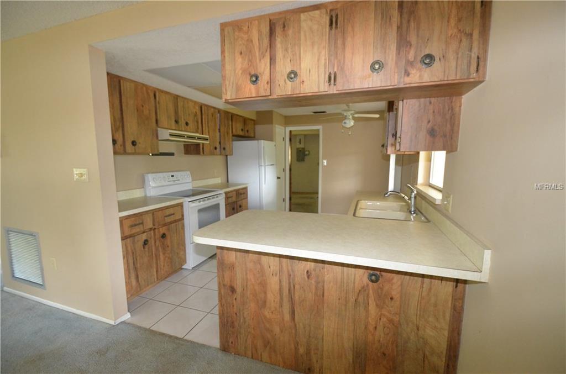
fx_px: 235
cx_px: 283
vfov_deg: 77.0
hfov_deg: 100.5
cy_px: 187
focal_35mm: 15
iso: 2800
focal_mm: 10
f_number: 4
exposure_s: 1/60
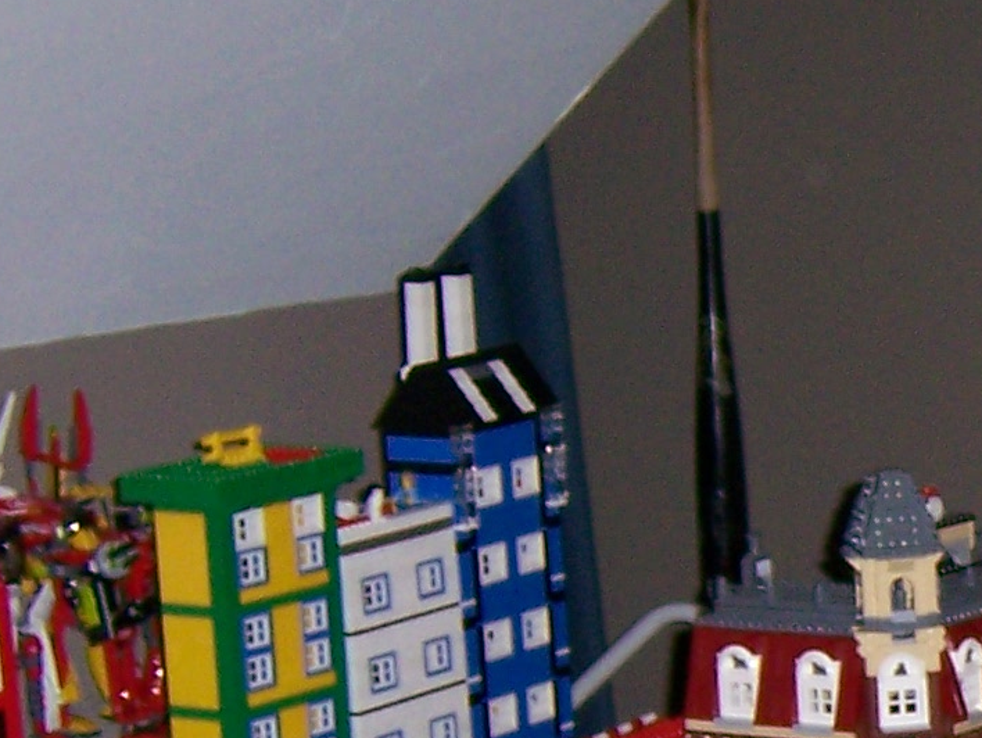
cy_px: 759
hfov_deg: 13.2
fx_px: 4088
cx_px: 1325
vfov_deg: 10.2
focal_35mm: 144
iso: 125
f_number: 2.8
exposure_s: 1/60
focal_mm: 6
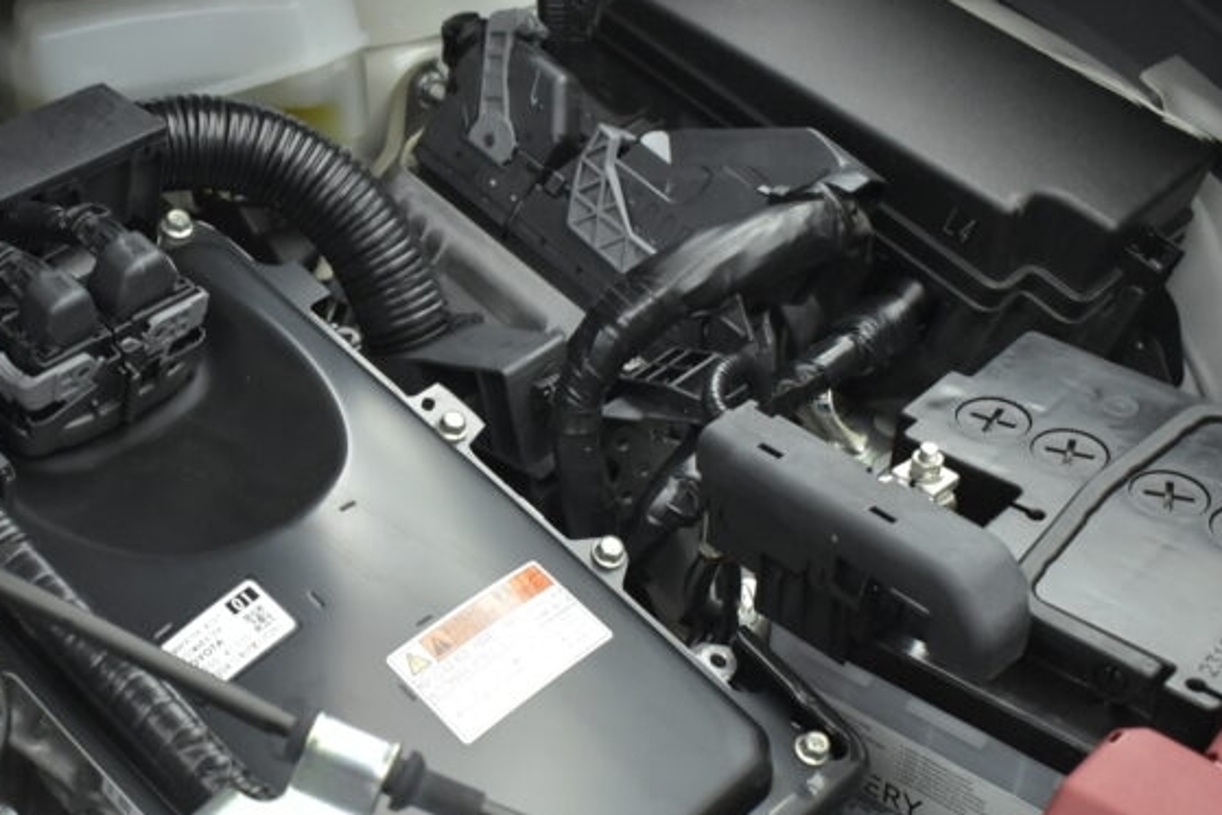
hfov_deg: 35.5
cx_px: 317
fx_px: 1867
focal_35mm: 55
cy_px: 599
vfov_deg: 24.4
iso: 1600
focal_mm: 20
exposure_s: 1/60
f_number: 3.5
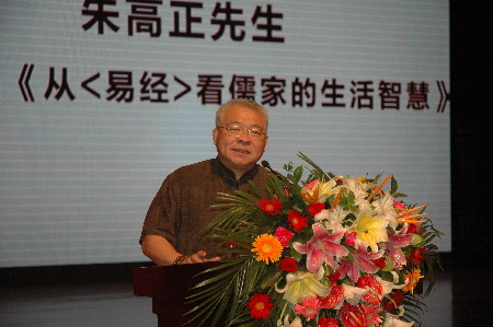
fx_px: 1436
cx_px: 246
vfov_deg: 13.0
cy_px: 164
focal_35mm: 105
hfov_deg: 19.5
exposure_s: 1/200
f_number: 4.5
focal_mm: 70
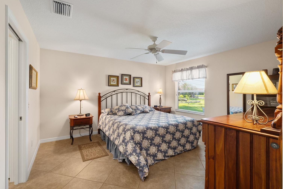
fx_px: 126
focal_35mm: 16
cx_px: 135
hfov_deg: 96.7
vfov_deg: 73.7
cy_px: 93
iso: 500
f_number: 8
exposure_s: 1/10
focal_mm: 15
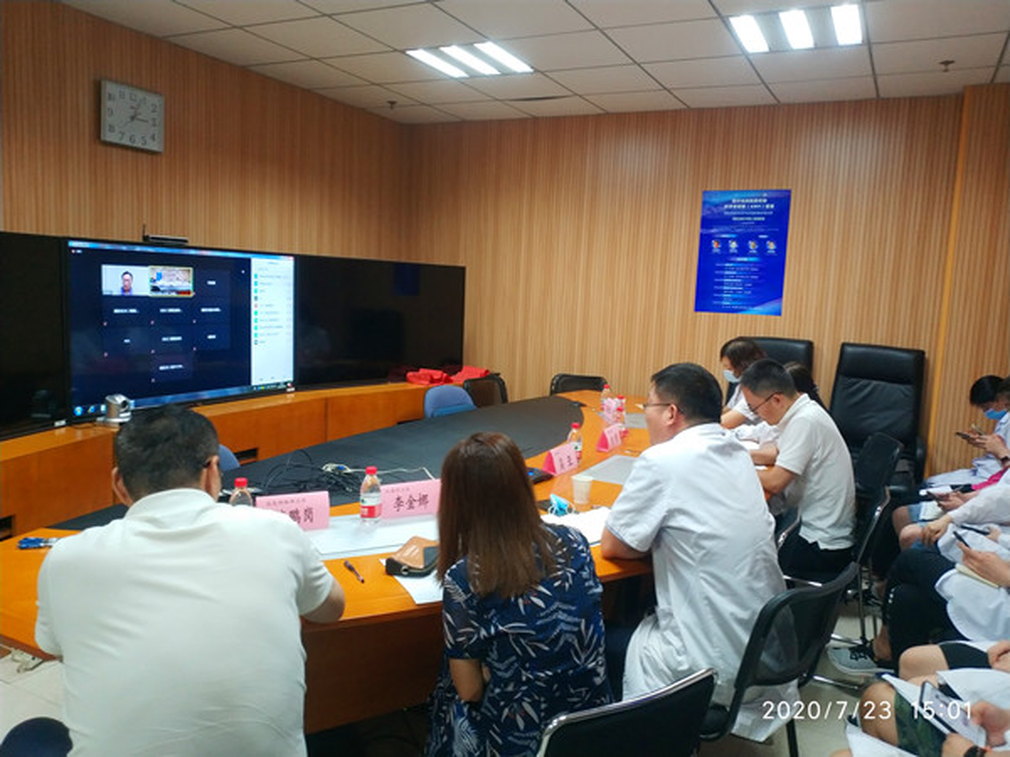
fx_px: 934
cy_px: 378
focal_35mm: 32
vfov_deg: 44.2
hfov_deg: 56.8
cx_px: 505
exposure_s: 1/20
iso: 394
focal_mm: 4.5
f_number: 2
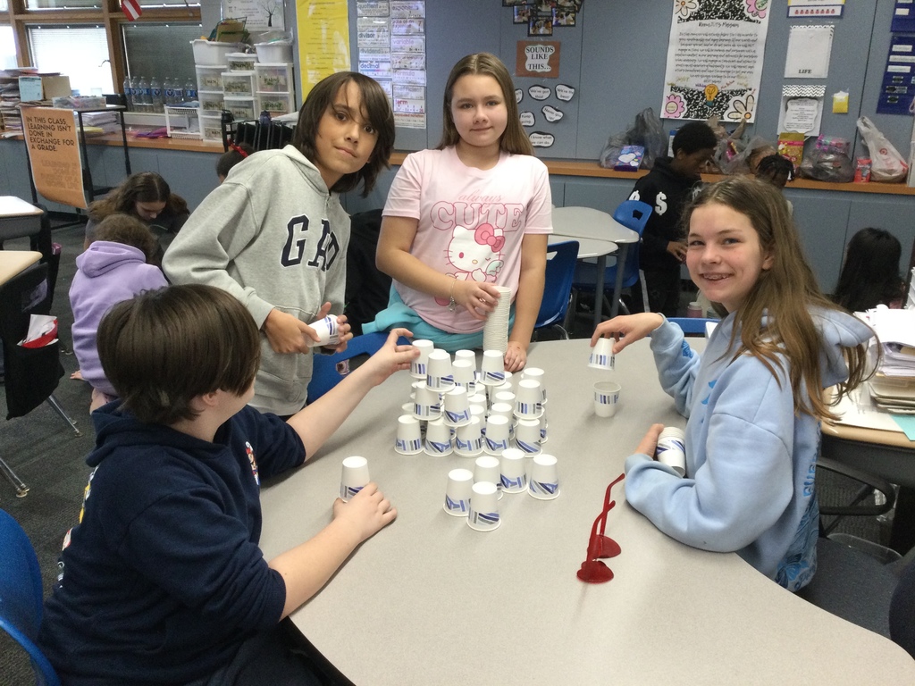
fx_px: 819
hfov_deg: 58.4
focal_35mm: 31
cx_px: 458
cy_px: 343
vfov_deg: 45.4
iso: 100
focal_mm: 3.3
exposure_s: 1/30
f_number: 2.4
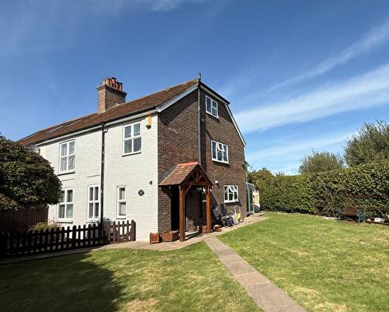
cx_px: 253
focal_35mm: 19
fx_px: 219
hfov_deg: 81.0
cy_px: 171
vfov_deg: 70.7
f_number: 2.2
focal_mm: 2.22
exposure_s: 1/2320
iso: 50
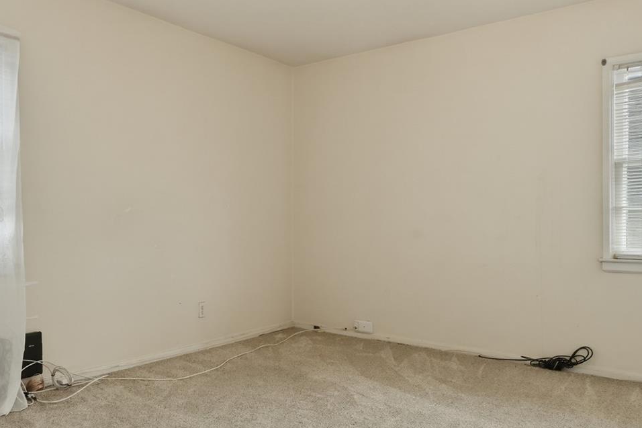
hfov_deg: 57.6
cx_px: 134
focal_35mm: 30
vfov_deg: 43.6
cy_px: 221
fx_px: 535
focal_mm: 14
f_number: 11
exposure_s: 1/4
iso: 100
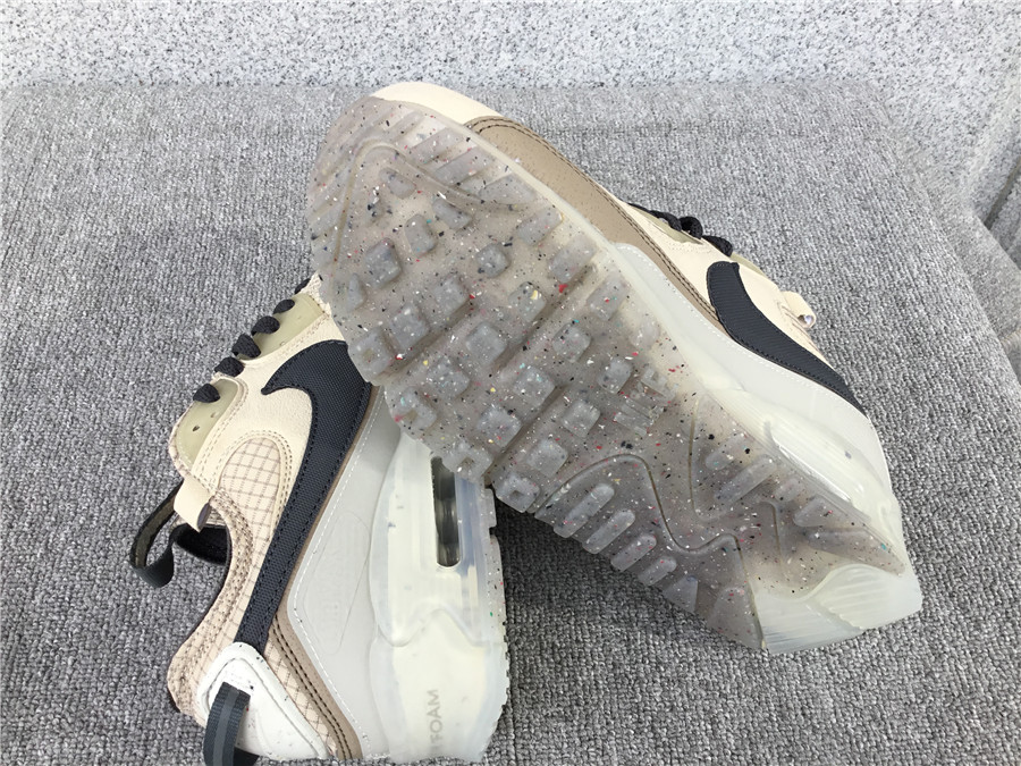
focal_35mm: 31
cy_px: 383
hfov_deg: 58.4
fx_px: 914
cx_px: 510
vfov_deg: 45.4
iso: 25
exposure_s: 1/100
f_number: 2.4
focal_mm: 3.3
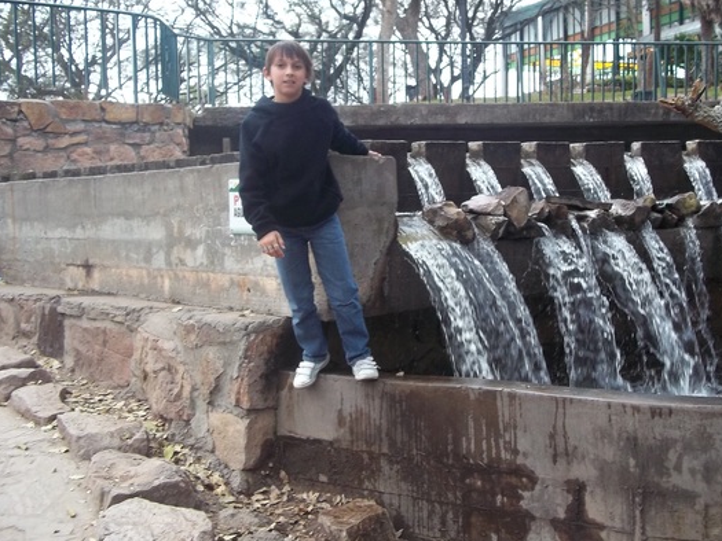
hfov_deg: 47.6
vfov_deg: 36.7
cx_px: 432
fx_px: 814
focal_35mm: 39
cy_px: 217
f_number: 2.9
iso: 80
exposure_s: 1/160
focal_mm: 5.7
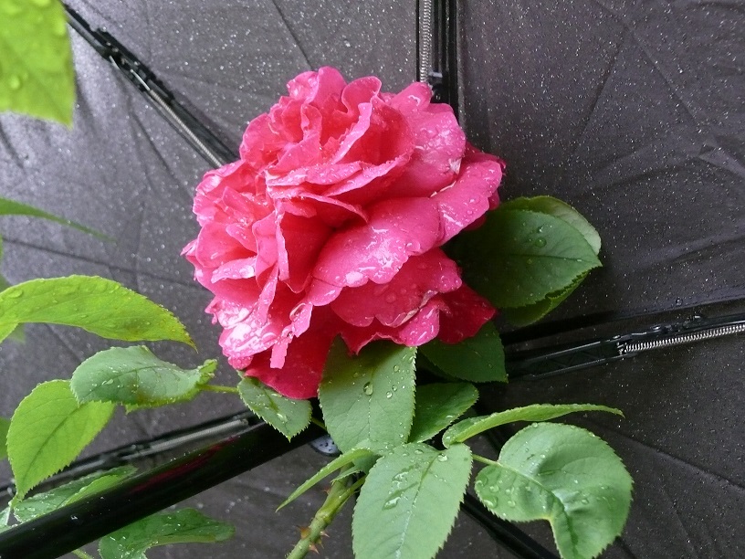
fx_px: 1184
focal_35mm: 55
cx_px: 372
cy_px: 280
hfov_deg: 34.9
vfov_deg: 26.6
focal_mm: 11.1
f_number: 3.2
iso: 400
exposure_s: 1/50
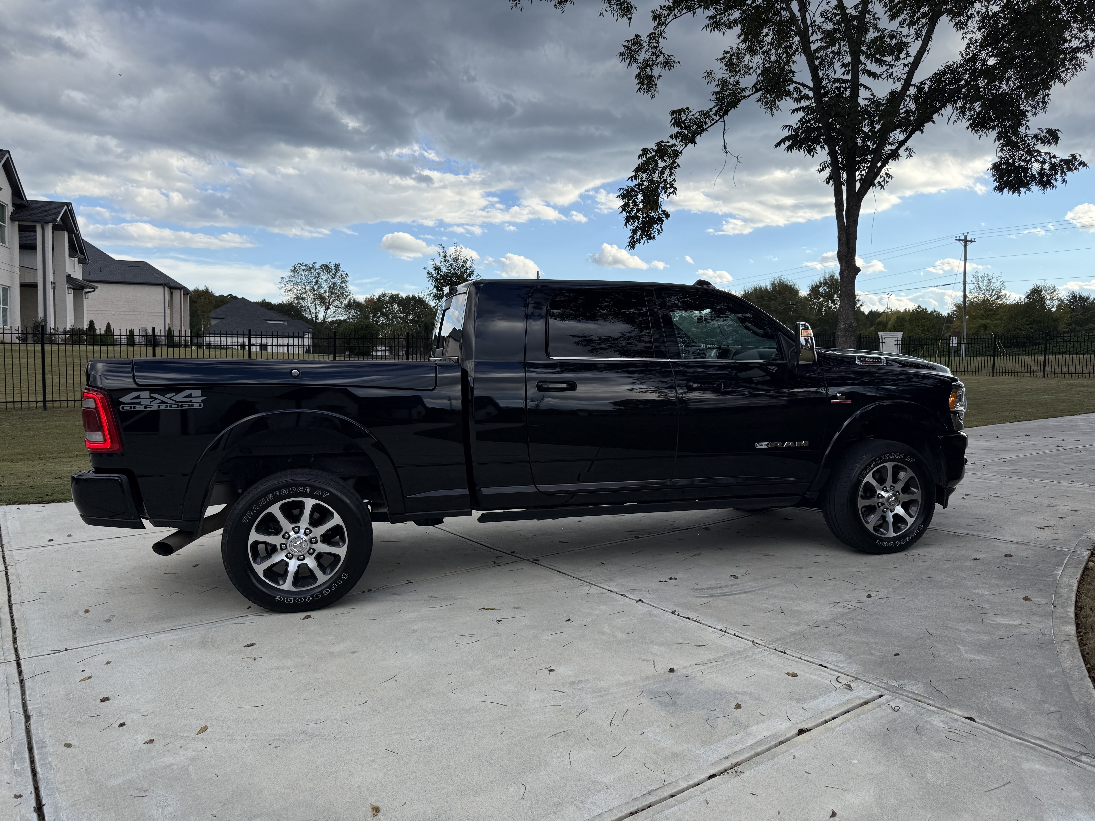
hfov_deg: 71.6
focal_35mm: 24
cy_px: 410
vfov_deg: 56.8
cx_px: 548
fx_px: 759
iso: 100
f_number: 1.78
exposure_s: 1/2232
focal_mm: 6.76
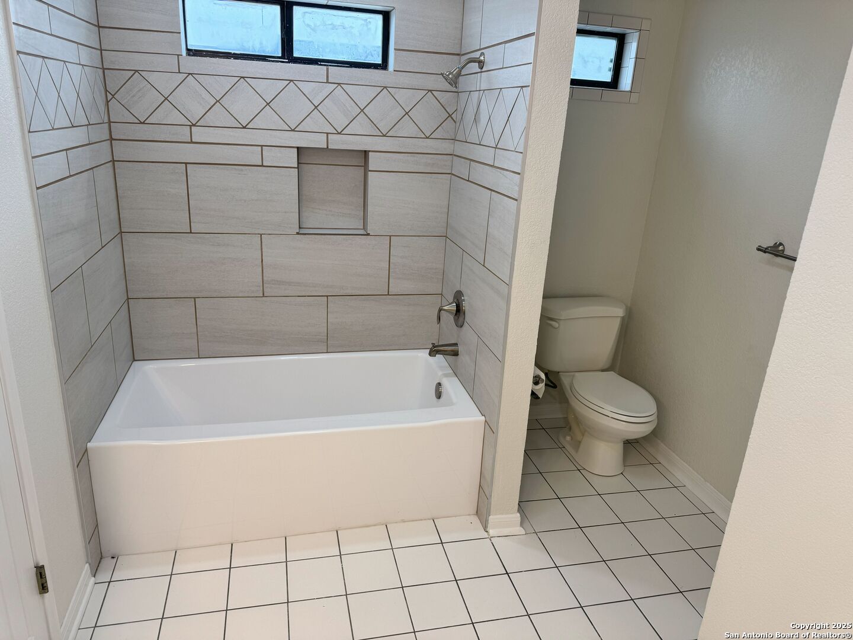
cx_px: 426
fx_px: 591
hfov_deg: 71.6
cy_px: 320
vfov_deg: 56.8
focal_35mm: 24
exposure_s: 1/171
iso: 80
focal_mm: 6.76
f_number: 1.78
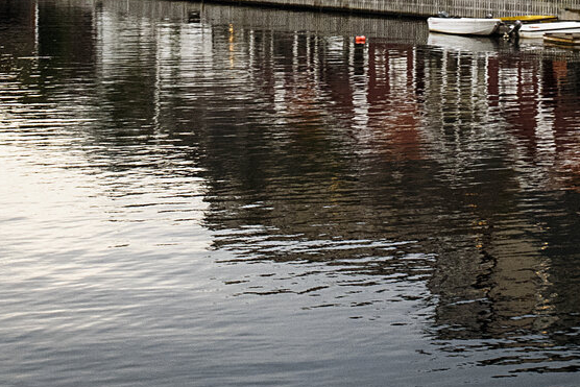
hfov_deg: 16.3
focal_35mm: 126
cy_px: -162
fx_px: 2030
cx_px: 323
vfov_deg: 10.6
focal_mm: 35
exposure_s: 1/60
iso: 1250
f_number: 16
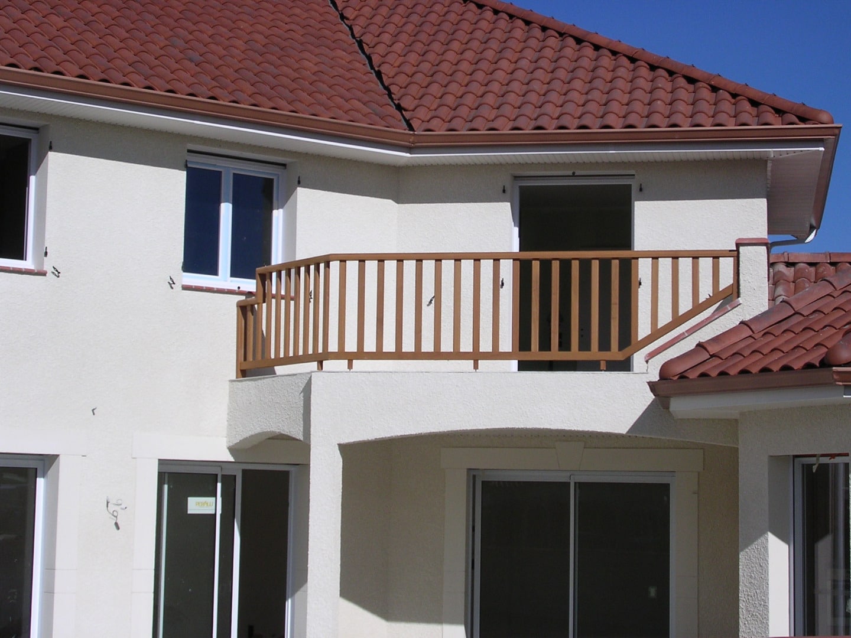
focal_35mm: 81
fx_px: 1991
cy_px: 319
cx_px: 426
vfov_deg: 18.2
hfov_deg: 24.1
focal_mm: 12.3
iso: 100
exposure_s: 1/1502
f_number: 4
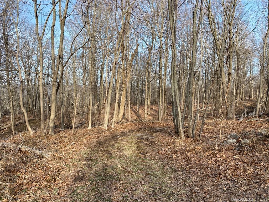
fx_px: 202
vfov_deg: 53.1
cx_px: 134
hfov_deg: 67.3
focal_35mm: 26
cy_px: 101
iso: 32
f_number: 1.8
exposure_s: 1/998
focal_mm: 4.25
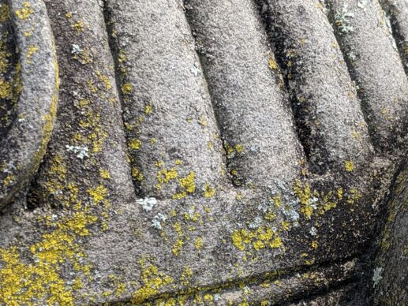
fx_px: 837
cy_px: 200
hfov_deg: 27.4
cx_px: 221
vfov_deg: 20.7
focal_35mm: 71
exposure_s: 1/1064
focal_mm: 4.44
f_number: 1.8
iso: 51
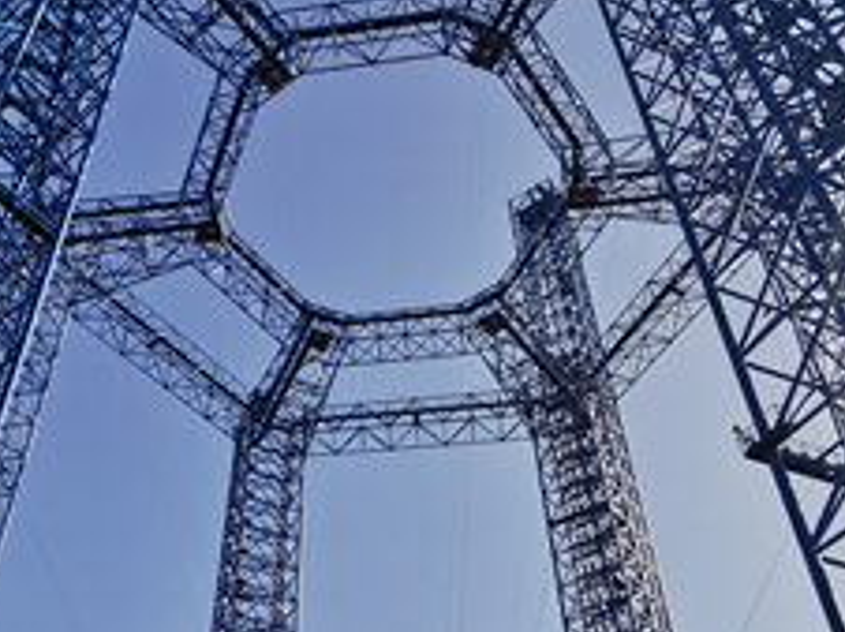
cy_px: 434
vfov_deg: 36.3
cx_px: 310
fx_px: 951
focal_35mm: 39
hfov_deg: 47.4
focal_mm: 2.35
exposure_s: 1/2353
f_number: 2.2
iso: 50
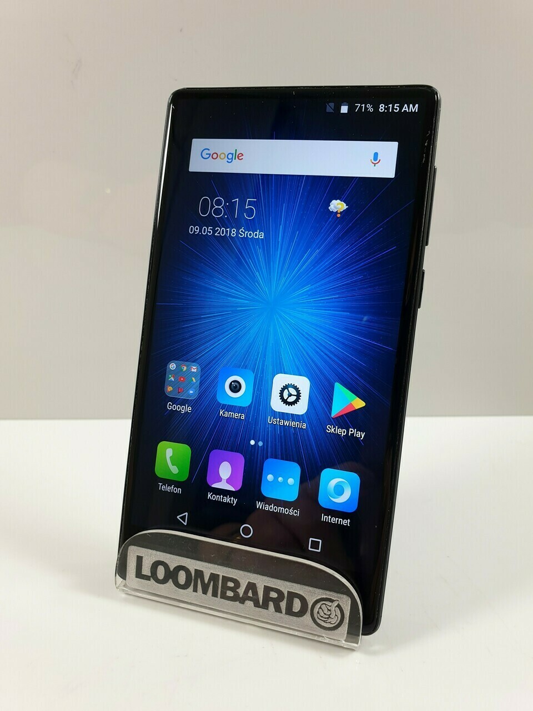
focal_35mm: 26
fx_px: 534
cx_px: 266
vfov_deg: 67.3
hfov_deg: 53.1
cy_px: 356
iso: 80
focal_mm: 4.3
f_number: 2.4
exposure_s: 1/100
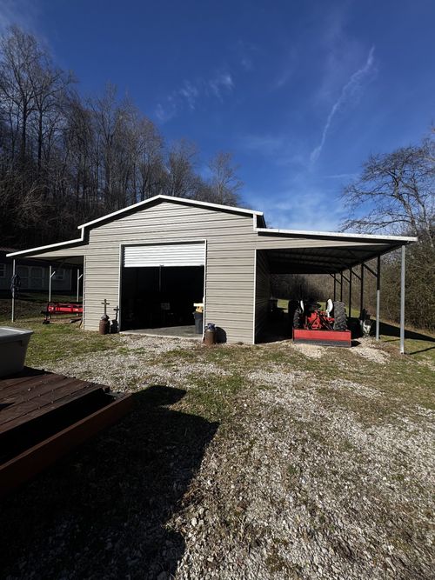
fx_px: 235
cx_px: 218
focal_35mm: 14
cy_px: 290
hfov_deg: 85.7
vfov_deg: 102.1
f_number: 2.2
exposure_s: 1/2674
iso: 50
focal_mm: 2.22
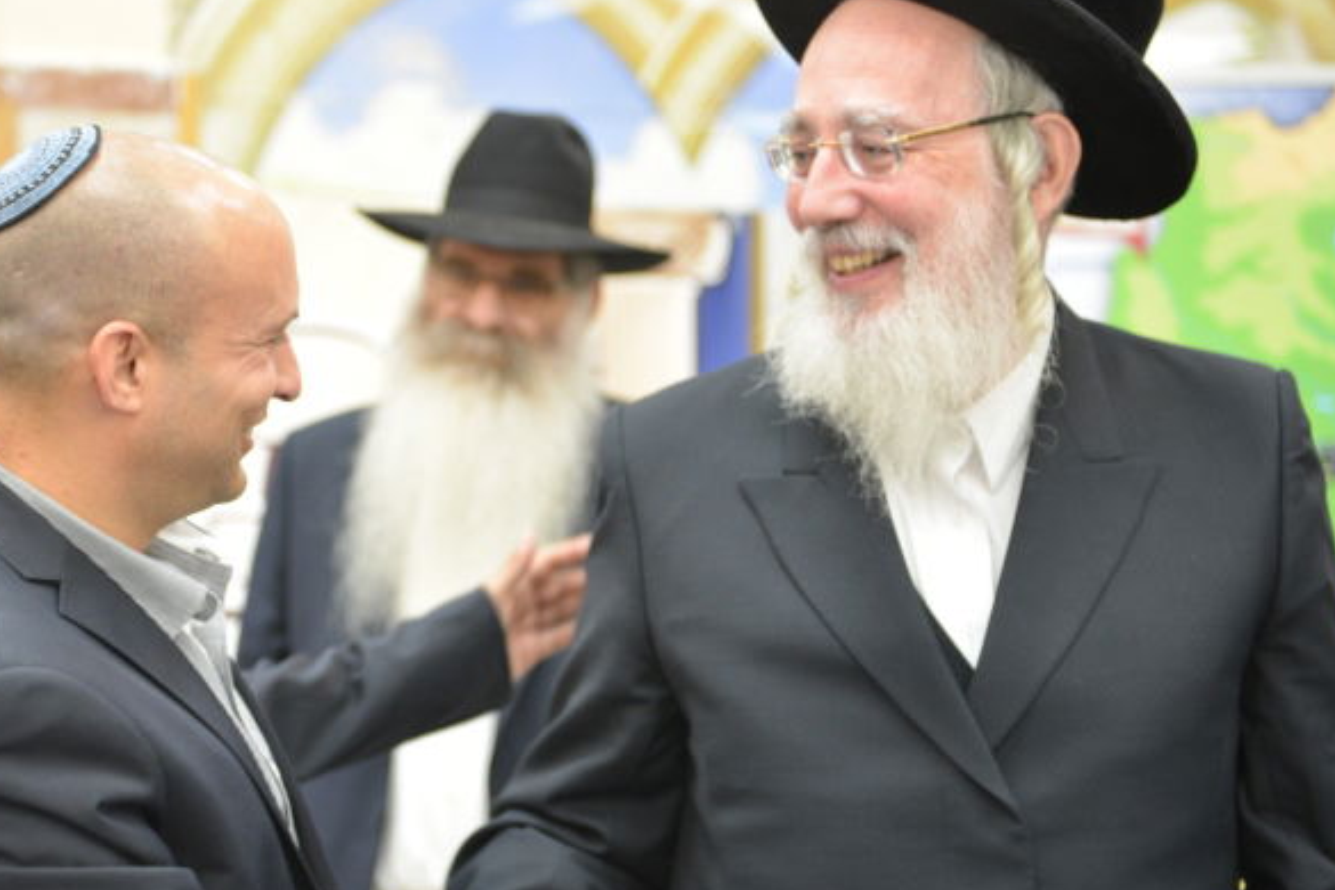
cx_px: 516
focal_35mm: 98
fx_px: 3634
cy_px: 550
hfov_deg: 20.8
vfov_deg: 14.0
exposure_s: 1/125
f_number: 2.8
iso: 800
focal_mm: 56
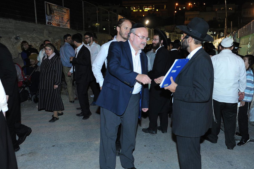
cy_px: 96
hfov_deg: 58.7
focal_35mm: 32
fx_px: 226
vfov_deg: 41.0
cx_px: 137
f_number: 2.8
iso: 1600
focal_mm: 27
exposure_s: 1/125
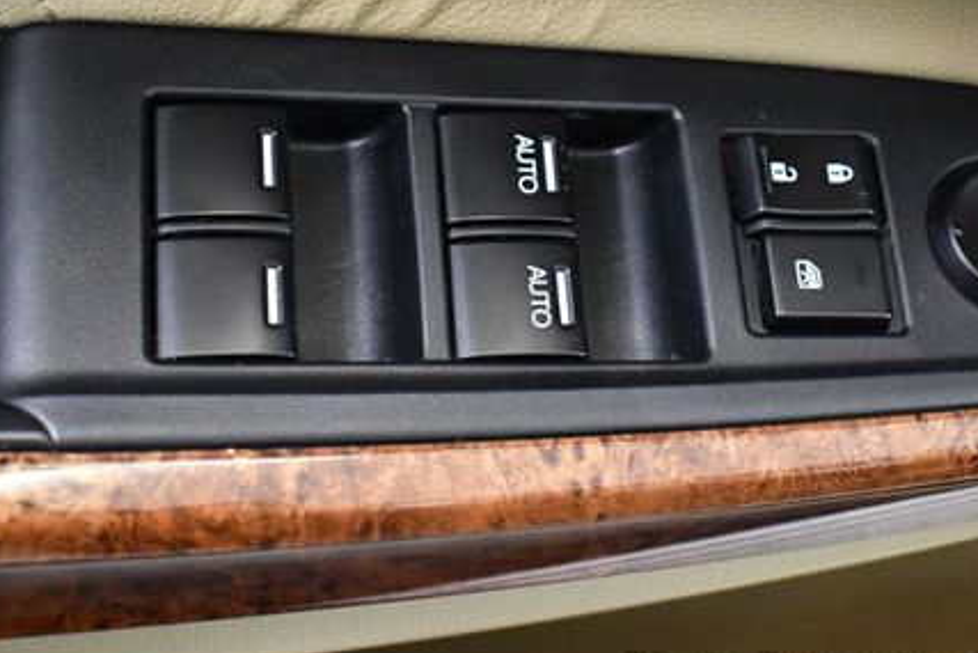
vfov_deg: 18.2
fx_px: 2038
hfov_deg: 26.9
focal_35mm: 75
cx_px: 598
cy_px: 225
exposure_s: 1/60
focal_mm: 25
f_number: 4
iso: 3600
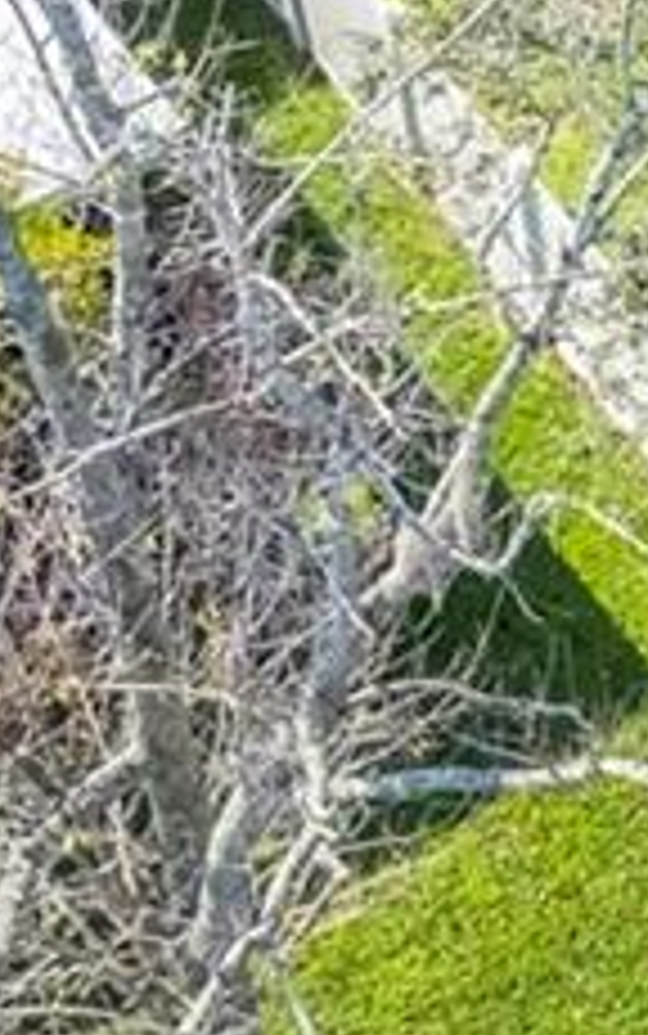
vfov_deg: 13.1
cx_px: 1341
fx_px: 4402
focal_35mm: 156
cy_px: -155
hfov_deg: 8.0
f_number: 2.8
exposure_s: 1/160
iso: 130
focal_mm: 8.38
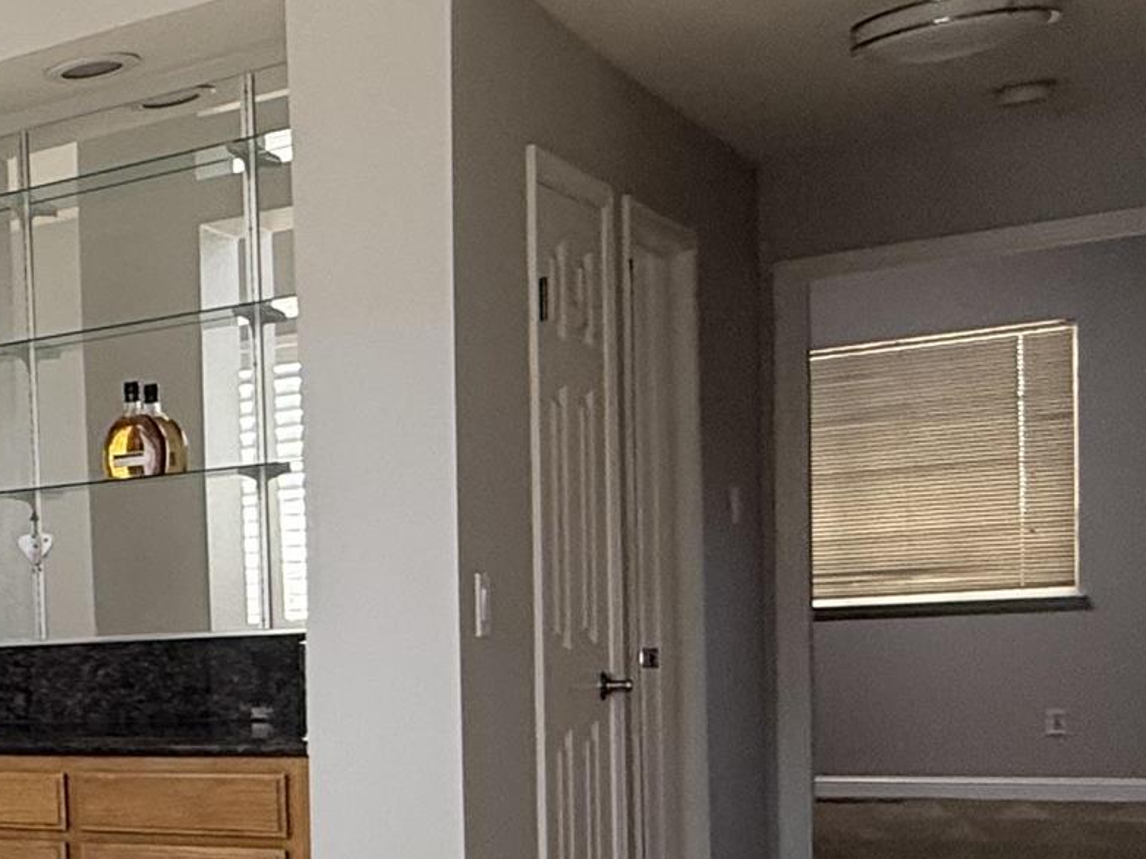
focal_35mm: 55
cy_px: 748
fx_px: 1820
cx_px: -676
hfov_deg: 24.7
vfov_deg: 25.8
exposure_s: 1/99
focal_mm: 2.22
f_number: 2.2
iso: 100
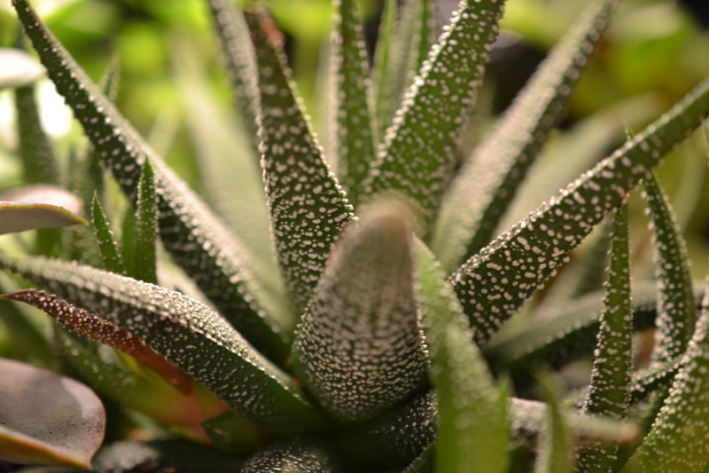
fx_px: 1181
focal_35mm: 60
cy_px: 236
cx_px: 354
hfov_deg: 33.4
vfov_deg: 22.6
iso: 200
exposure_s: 1/10
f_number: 3.2
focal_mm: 40
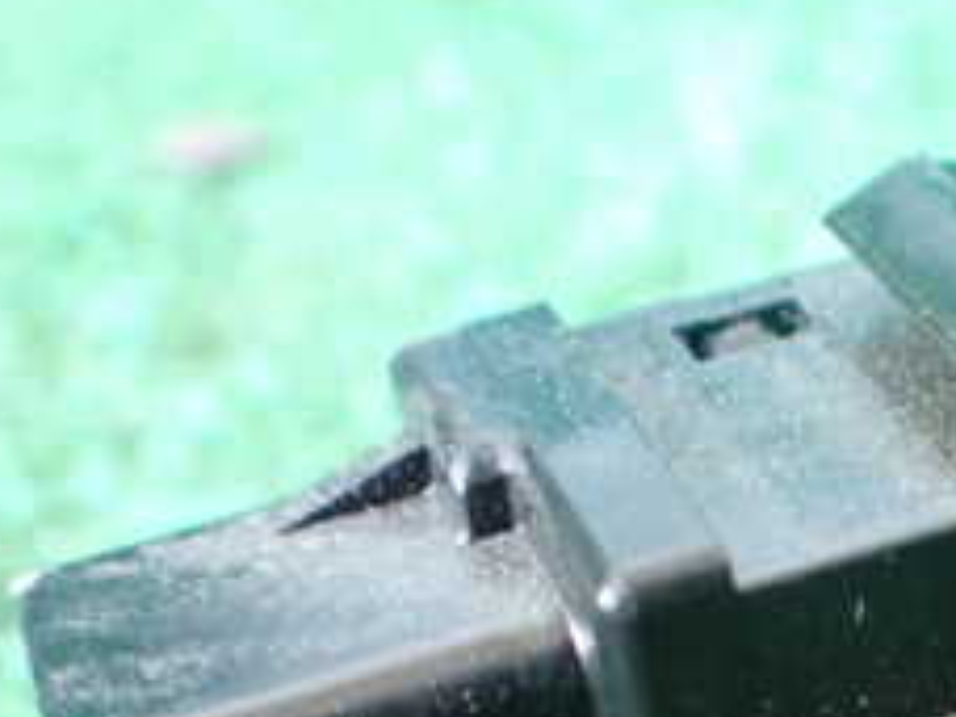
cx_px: 922
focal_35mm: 79
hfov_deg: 23.8
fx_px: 2182
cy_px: 751
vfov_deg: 18.1
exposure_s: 1/30
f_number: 2.3
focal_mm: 5.4
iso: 800
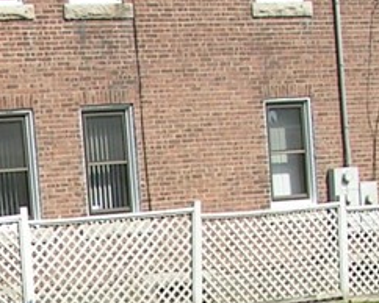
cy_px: 439
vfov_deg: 9.6
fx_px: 1762
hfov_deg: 11.7
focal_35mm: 157
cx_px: -191
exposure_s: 1/320
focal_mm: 5.8
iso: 50
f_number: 5.6
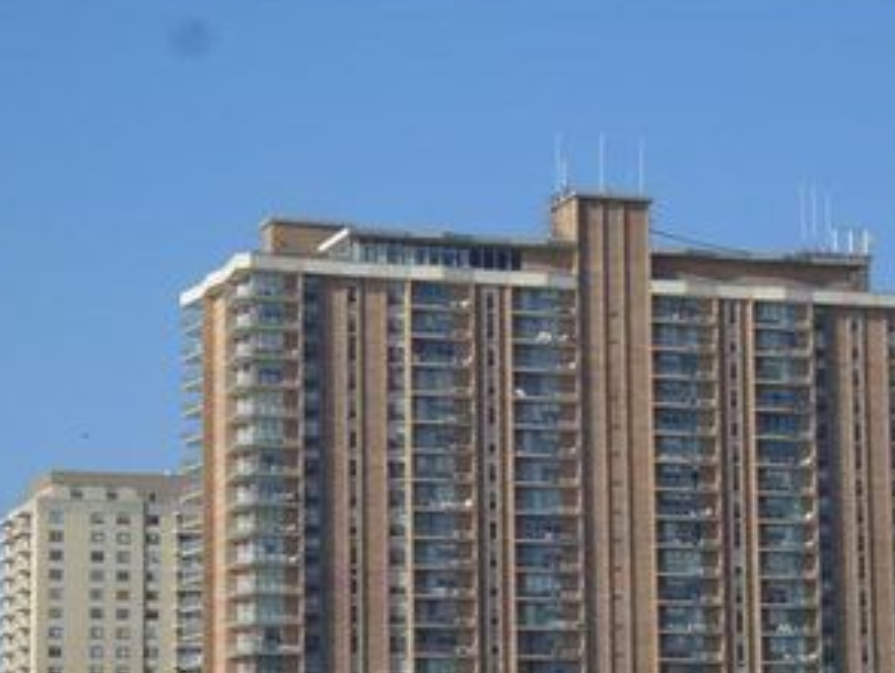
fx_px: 3079
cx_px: 435
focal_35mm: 119
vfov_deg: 12.4
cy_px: 525
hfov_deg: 16.5
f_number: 8.4
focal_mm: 10.8
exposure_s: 1/160
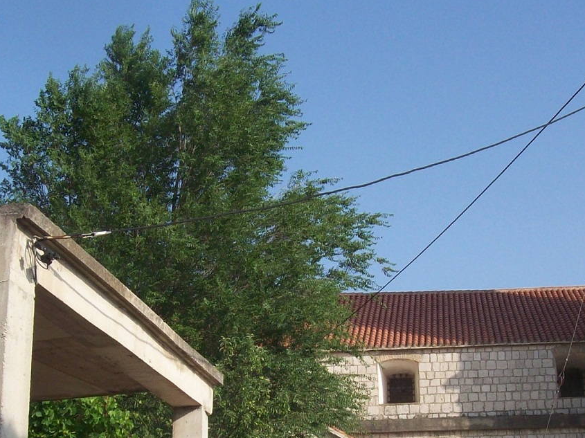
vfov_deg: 21.3
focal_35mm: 68
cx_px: 305
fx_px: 1149
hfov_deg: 28.6
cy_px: 356
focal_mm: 6
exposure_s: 1/475
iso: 80
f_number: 4.8
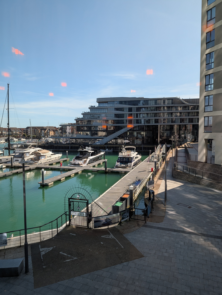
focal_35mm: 24
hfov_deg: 56.9
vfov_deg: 71.5
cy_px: 148
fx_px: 205
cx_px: 111
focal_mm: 6.9
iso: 21
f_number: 1.68
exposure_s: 1/560
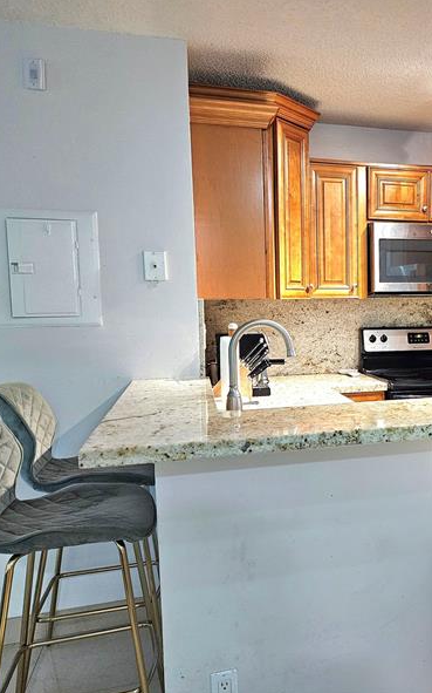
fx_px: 622
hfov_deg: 35.7
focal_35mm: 33
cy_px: 345
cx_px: 398
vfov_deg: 58.2
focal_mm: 5.4
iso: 640
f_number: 1.8
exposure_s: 1/120
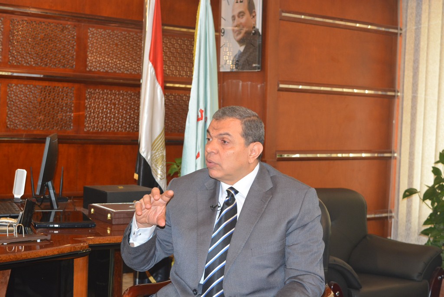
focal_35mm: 72
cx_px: 222
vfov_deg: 19.0
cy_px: 148
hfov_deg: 28.1
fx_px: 888
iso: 1100
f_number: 5.3
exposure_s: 1/60
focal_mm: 48
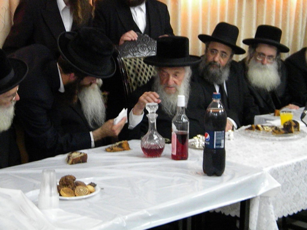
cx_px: 154
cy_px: 115
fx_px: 594
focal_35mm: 67
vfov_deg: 21.9
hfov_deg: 29.0
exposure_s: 1/95
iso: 1966
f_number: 4.3
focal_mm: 12.2
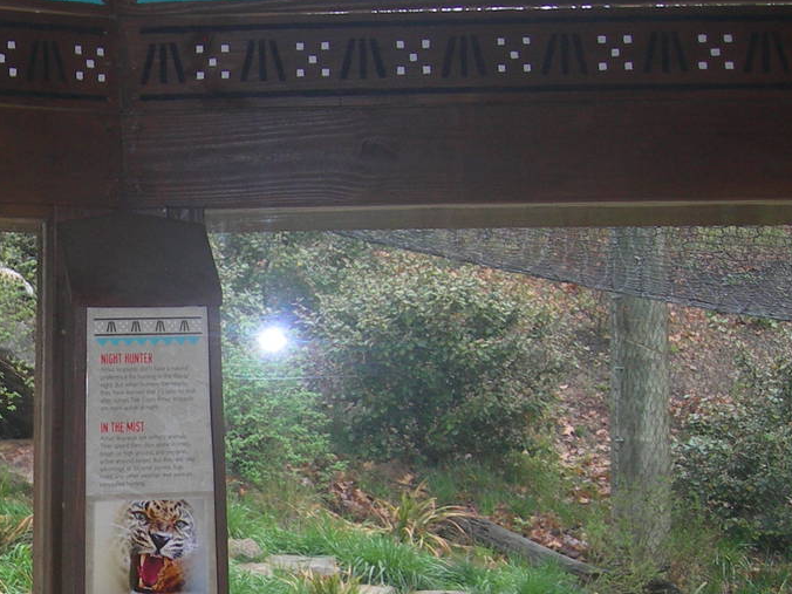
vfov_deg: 16.1
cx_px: -78
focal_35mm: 90
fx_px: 2059
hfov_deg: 20.7
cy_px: 603
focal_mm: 7.8
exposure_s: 1/30
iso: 50
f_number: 2.8
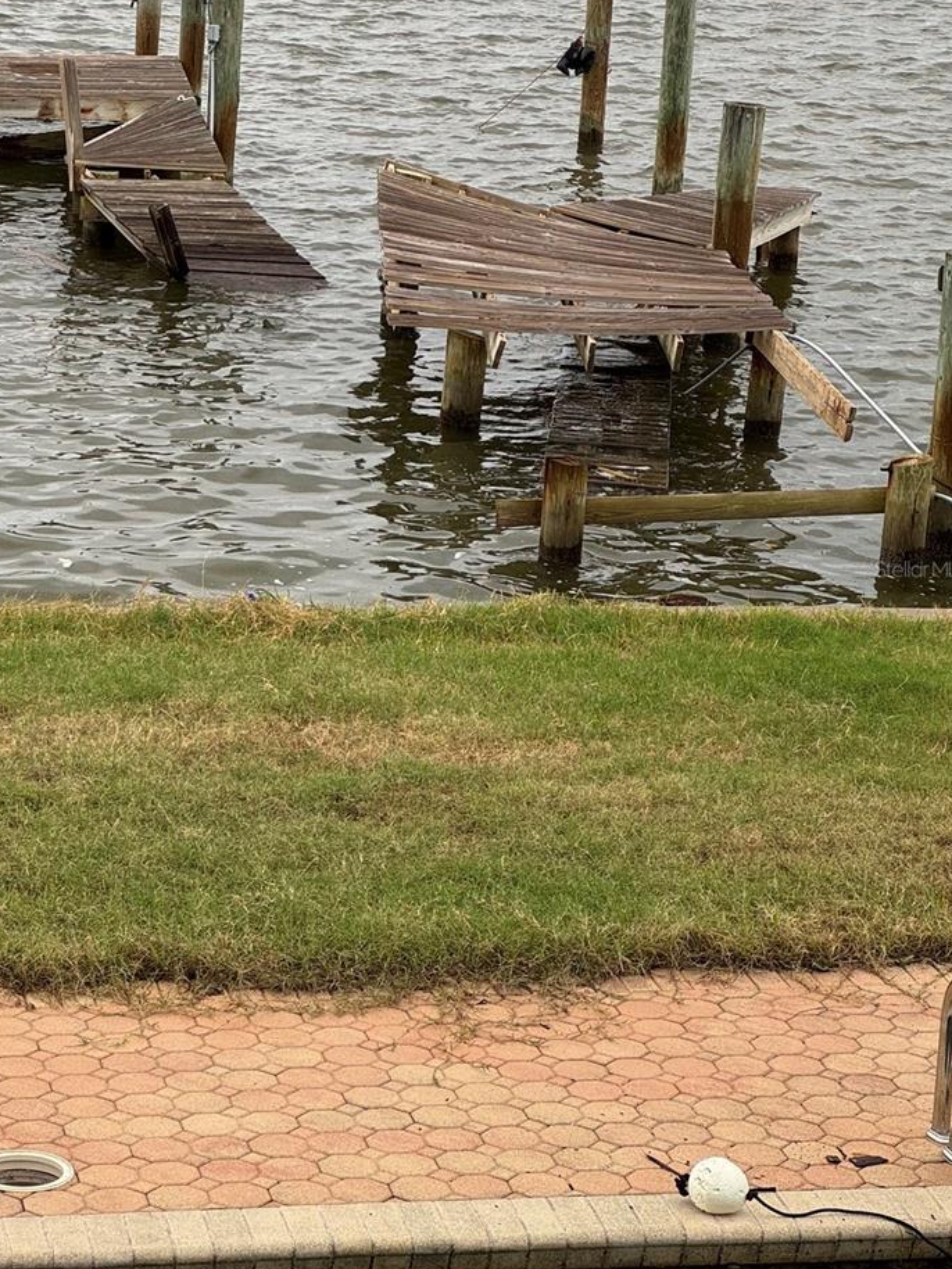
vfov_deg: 19.4
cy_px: 569
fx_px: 3704
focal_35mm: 101
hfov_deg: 14.6
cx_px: 348
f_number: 2.8
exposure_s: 1/99
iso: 50
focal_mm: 9
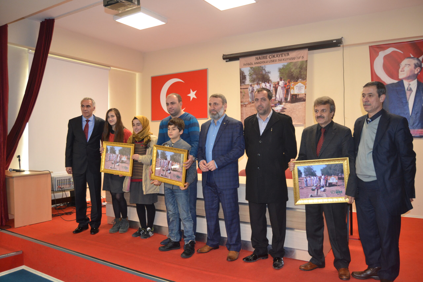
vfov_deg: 47.9
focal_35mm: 27
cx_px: 212
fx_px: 317
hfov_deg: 67.4
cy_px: 141
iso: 1000
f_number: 3.5
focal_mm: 18
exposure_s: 1/60
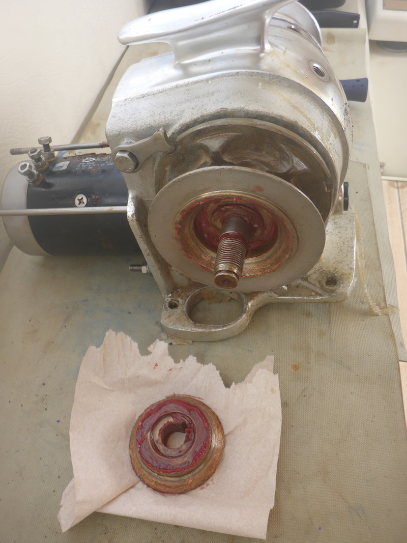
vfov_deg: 63.4
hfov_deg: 49.7
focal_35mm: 28
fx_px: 439
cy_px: 272
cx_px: 204
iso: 100
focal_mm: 4.9
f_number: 3.3
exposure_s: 1/160
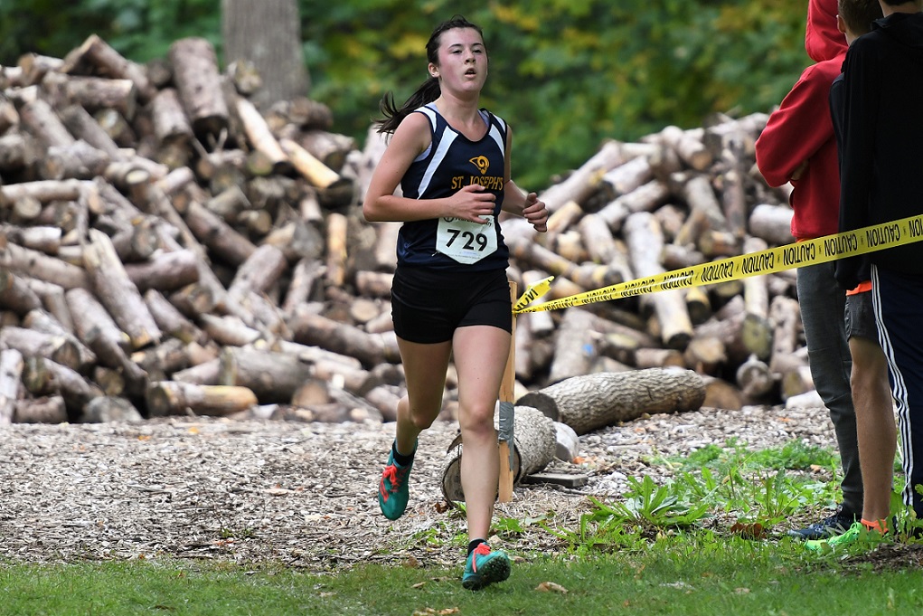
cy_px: 308
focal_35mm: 300
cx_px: 462
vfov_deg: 4.6
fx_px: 7692
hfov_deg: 6.9
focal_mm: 200
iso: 720
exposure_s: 1/1000
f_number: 2.8
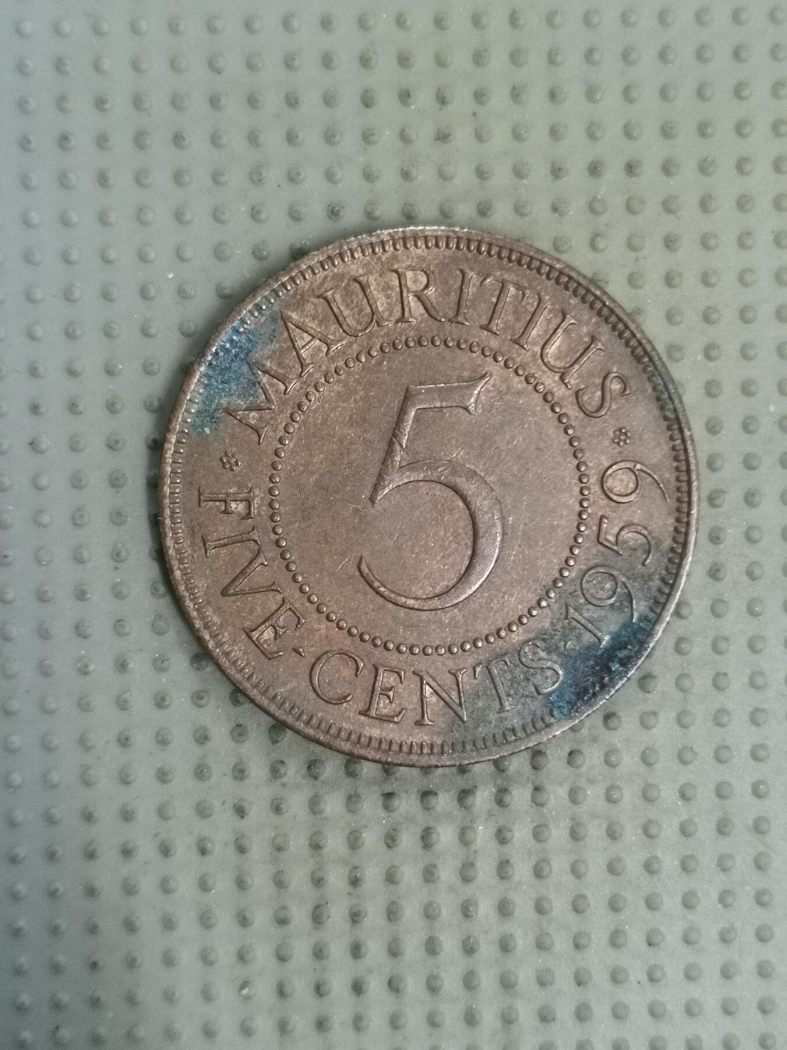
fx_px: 1576
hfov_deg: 28.0
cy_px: 525
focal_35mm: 52
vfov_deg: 36.8
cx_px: 394
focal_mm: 4.75
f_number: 1.8
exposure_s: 1/25.7
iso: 400
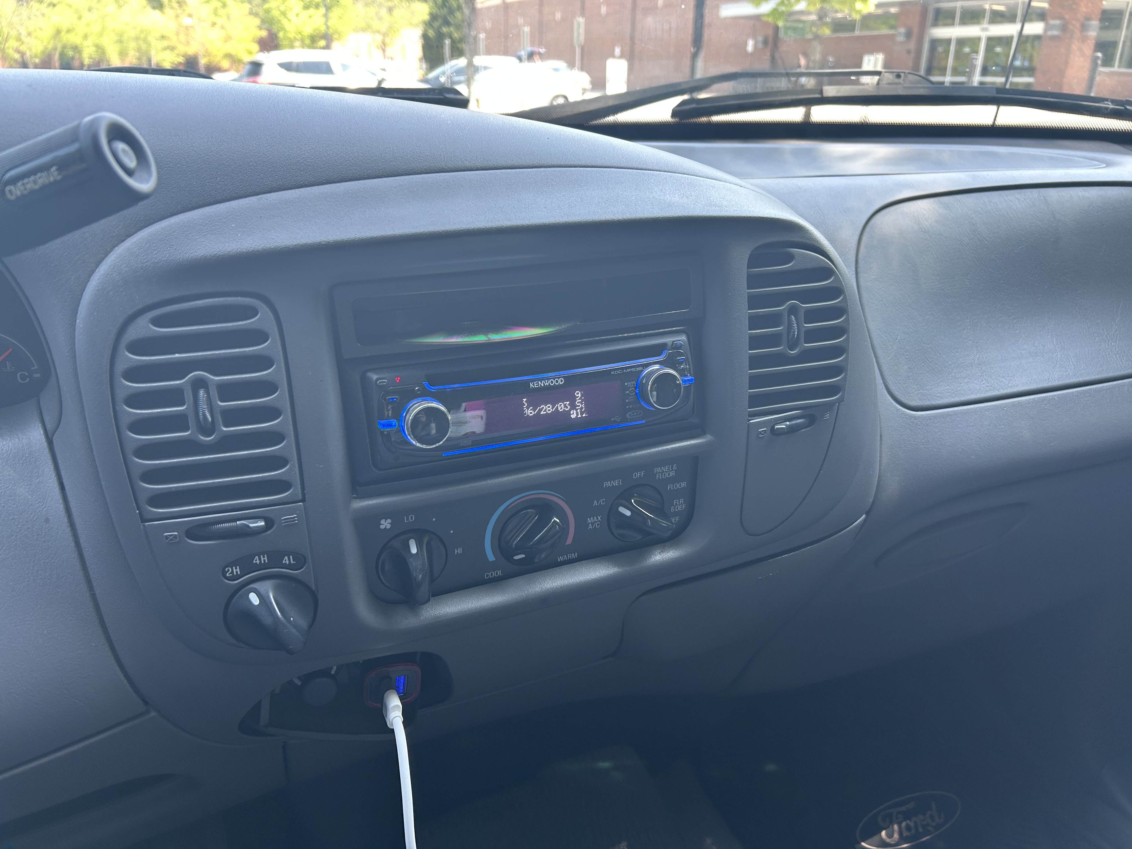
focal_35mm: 26
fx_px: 850
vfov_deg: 53.1
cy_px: 424
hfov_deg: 67.3
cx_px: 566
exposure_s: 1/121
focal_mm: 5.7
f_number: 1.5
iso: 64
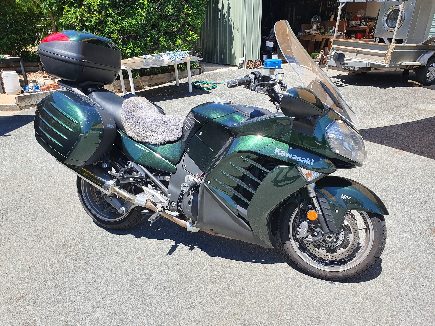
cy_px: 163
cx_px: 218
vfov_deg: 53.1
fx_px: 327
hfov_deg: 67.3
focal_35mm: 26
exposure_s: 1/582
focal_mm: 4.32
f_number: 2.4
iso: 50
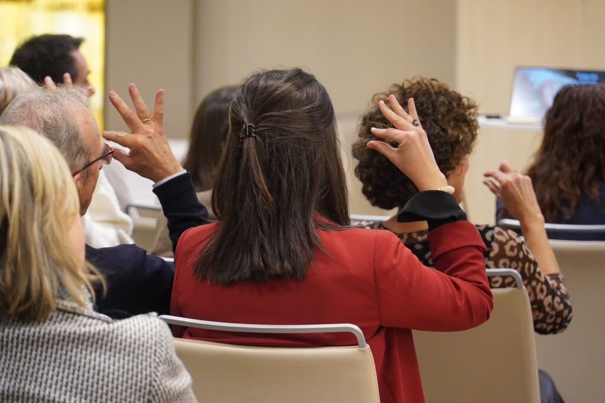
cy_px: 202
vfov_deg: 8.7
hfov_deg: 13.1
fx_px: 2639
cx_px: 302
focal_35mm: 157
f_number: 4
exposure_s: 1/160
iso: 3200
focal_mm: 105
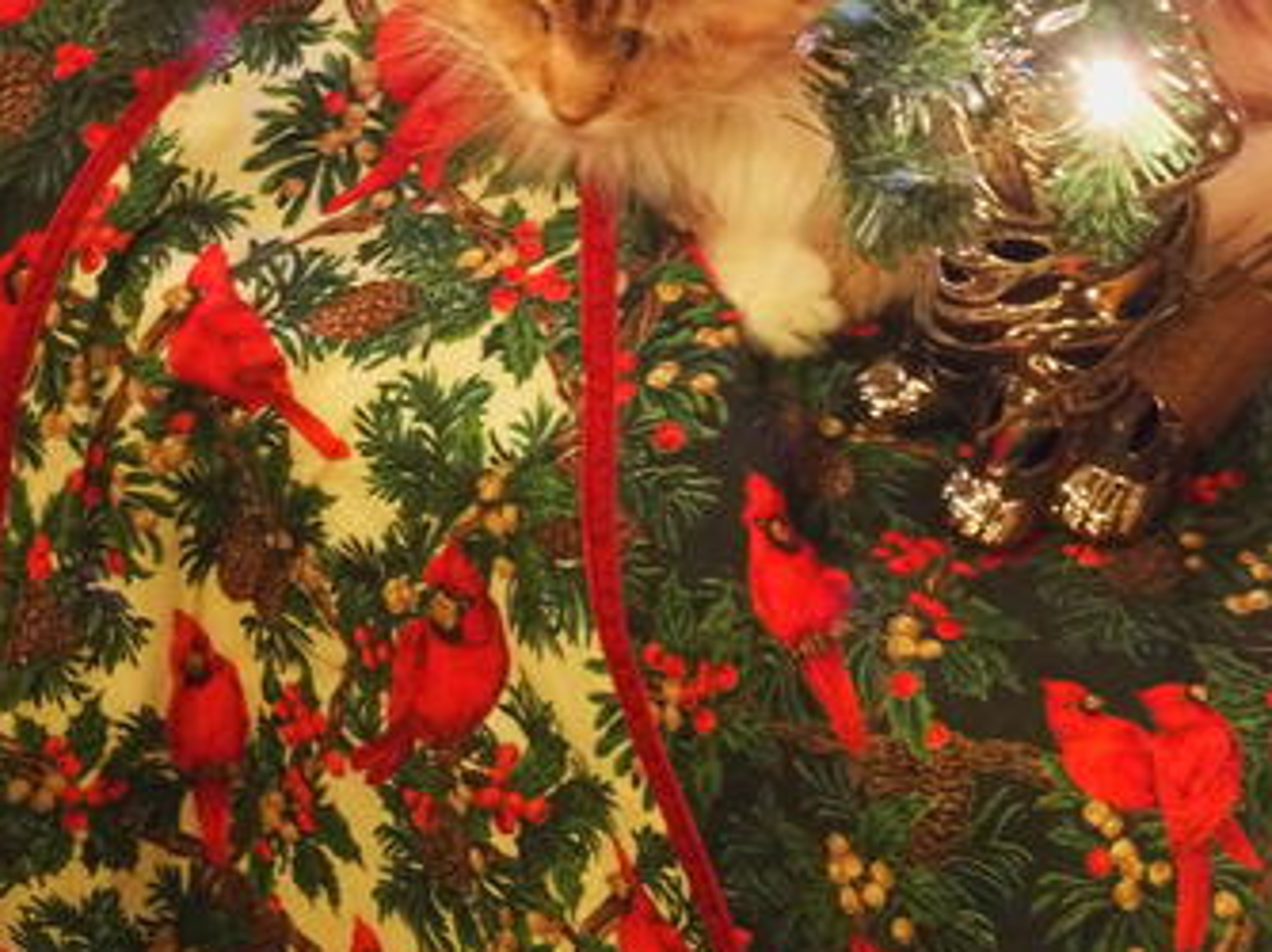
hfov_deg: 13.1
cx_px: 640
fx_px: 5545
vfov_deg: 9.8
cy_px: 156
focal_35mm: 151
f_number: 5.6
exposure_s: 1/6
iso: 1600
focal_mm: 24
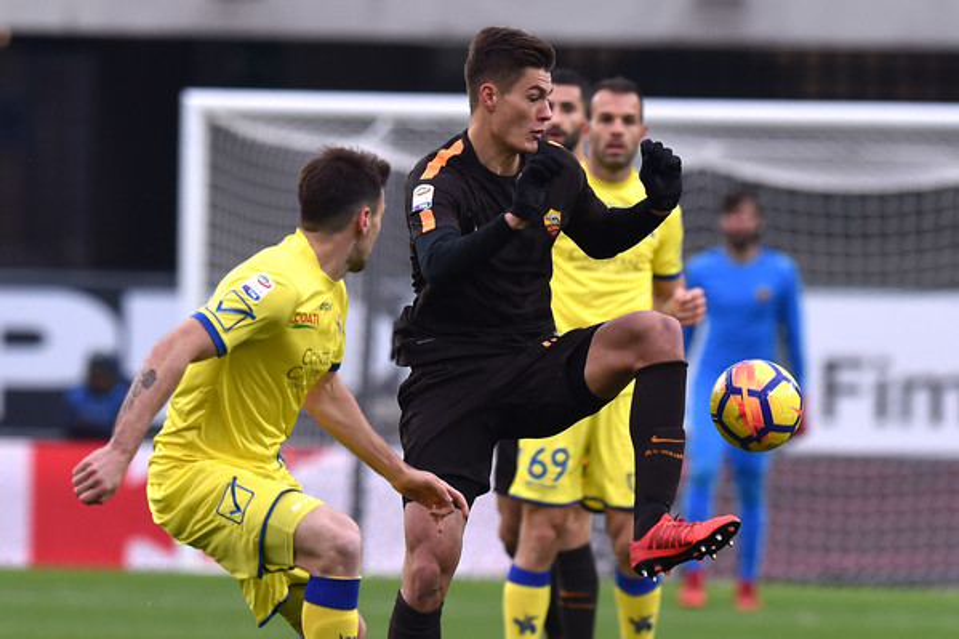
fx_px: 10652
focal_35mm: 400
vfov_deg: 3.4
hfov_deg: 5.2
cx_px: 480
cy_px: 320
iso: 1250
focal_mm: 400
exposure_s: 1/1250
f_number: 4
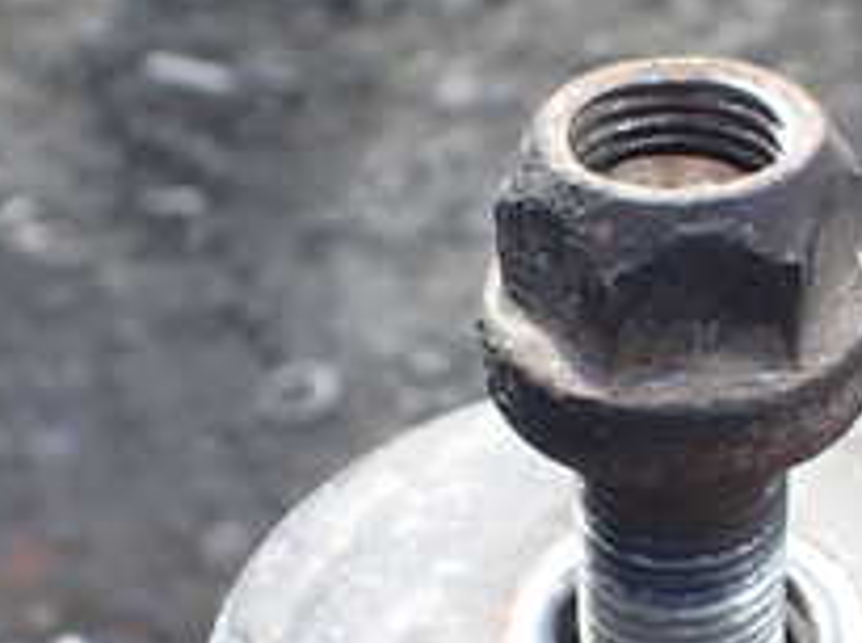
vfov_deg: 16.7
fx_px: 2188
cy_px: 458
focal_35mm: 88
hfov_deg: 22.0
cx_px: 669
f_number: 3.2
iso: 100
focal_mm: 5.4
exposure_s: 1/160
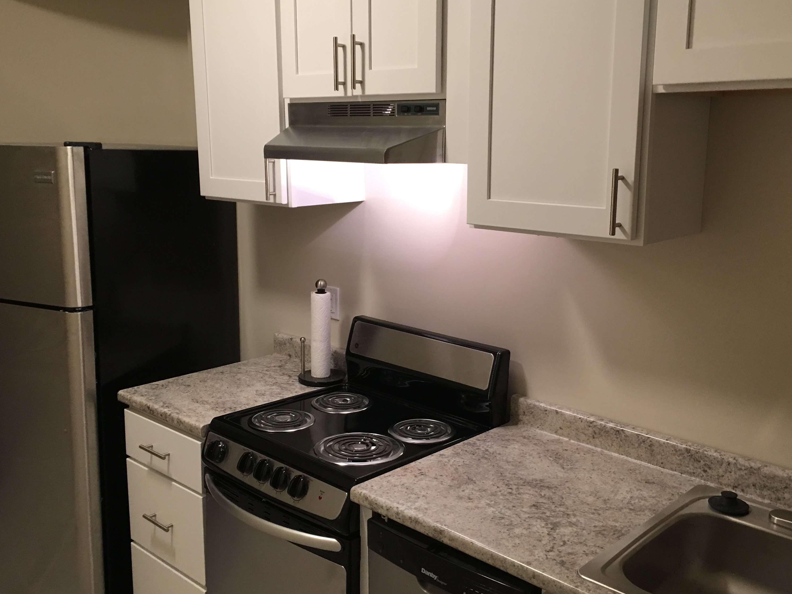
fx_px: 801
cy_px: 300
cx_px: 424
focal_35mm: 35
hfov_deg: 52.6
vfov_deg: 40.7
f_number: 2.2
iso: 50
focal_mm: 4.15
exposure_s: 1/15
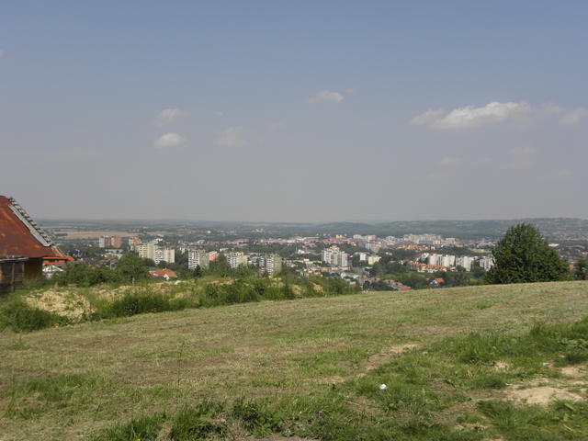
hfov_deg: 51.4
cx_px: 294
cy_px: 220
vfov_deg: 39.7
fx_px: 612
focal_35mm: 36
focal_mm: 6.44
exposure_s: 1/400
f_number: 5.6
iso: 64
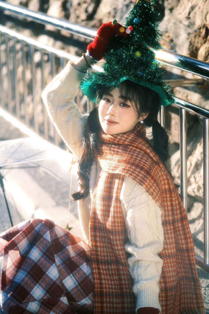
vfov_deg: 24.2
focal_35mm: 84
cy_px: 157
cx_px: 104
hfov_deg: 16.3
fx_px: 731
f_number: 1.6
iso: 80
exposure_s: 1/2200
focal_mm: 56
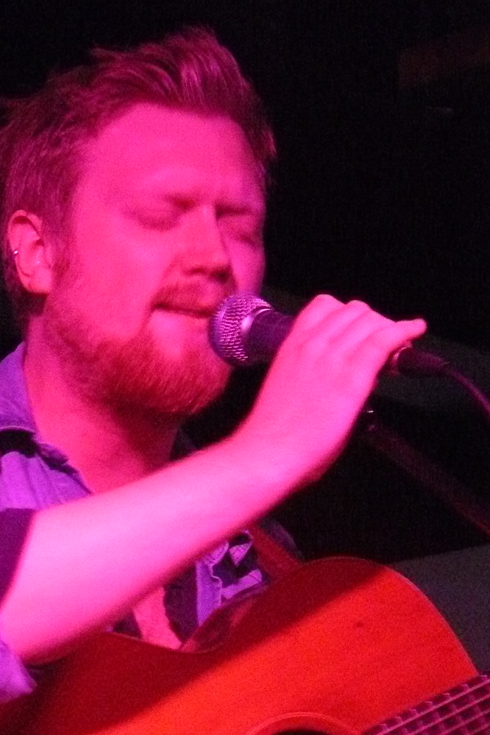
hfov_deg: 6.4
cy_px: 578
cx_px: 92
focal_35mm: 216
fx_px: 4410
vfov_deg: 9.5
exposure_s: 1/15
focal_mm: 21.6
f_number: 3.2
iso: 800
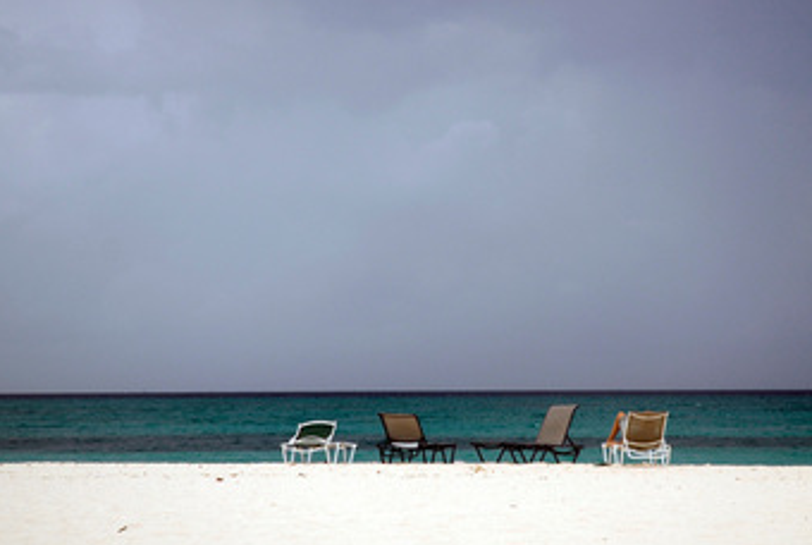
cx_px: 482
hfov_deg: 14.4
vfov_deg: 9.7
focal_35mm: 142
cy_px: 249
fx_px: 3208
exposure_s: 1/250
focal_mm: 70
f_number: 4.5
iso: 100
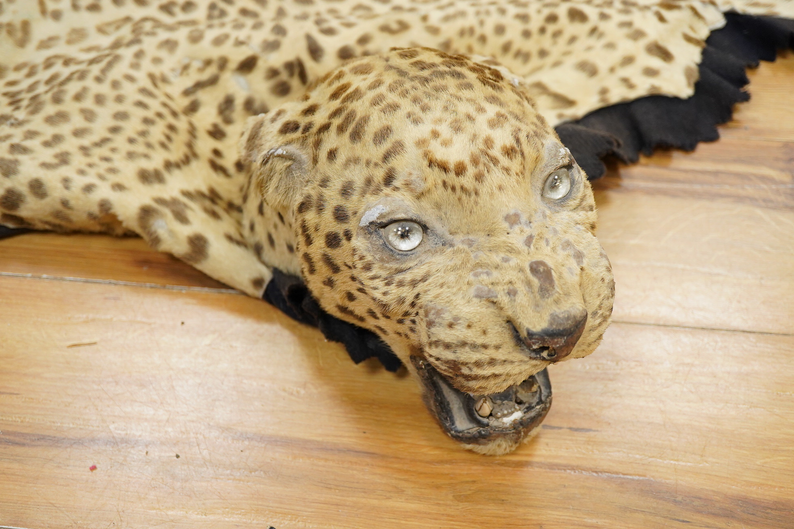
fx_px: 992
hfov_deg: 43.6
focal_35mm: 45
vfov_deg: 29.9
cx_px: 397
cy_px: 264
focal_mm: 30
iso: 1250
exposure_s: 1/125
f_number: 3.5
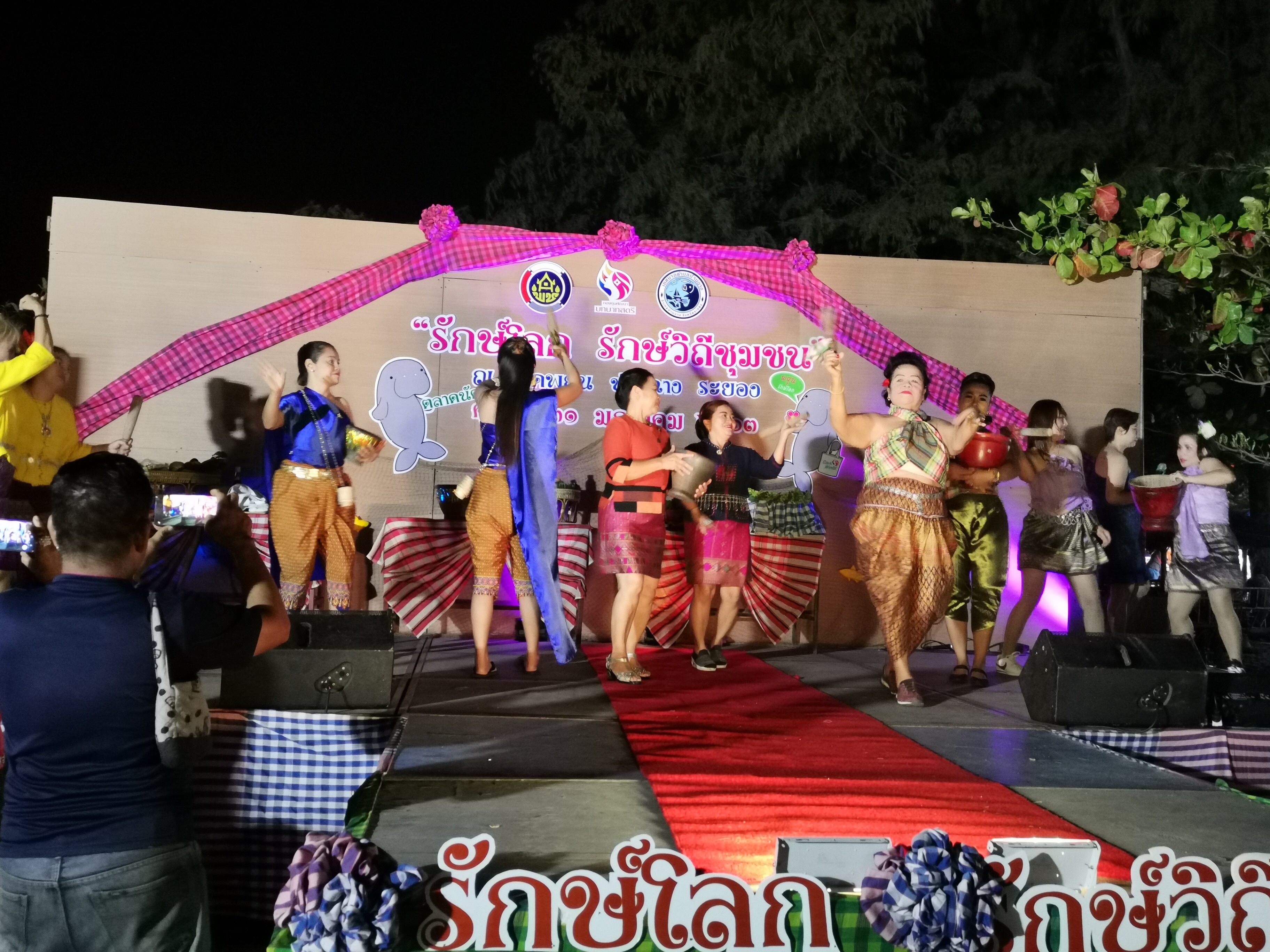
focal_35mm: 34
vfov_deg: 41.8
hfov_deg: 54.0
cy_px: 476
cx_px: 635
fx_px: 1247
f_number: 1.8
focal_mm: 5.58
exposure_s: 1/33.3
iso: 500
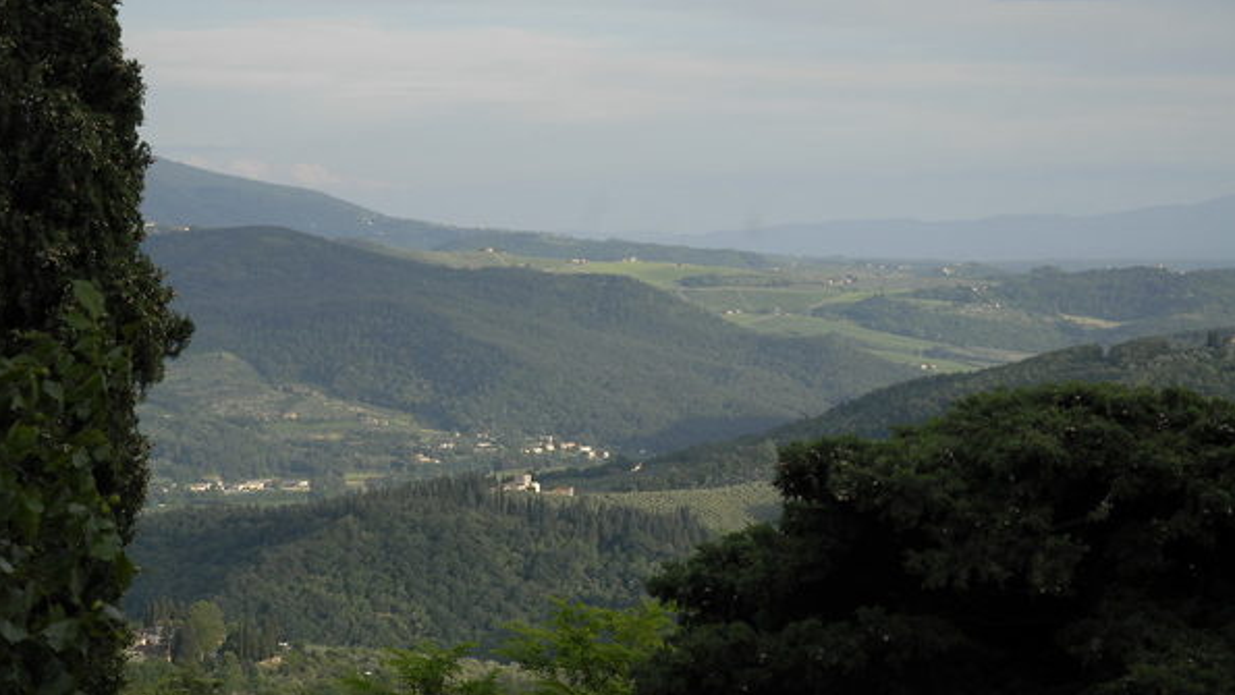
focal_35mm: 111
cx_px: 614
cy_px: 381
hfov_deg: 19.3
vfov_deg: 10.9
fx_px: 3636
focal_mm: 70
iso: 400
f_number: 7.1
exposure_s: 1/320
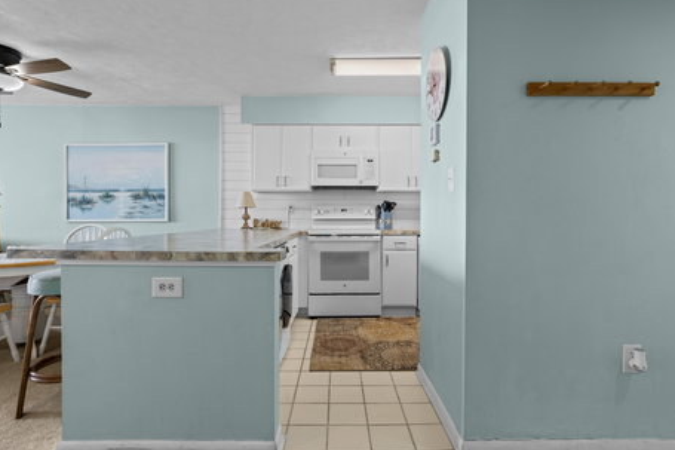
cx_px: 353
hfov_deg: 90.0
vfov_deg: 67.3
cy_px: 219
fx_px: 337
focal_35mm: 18
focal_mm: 16
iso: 320
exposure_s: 1/15
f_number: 8
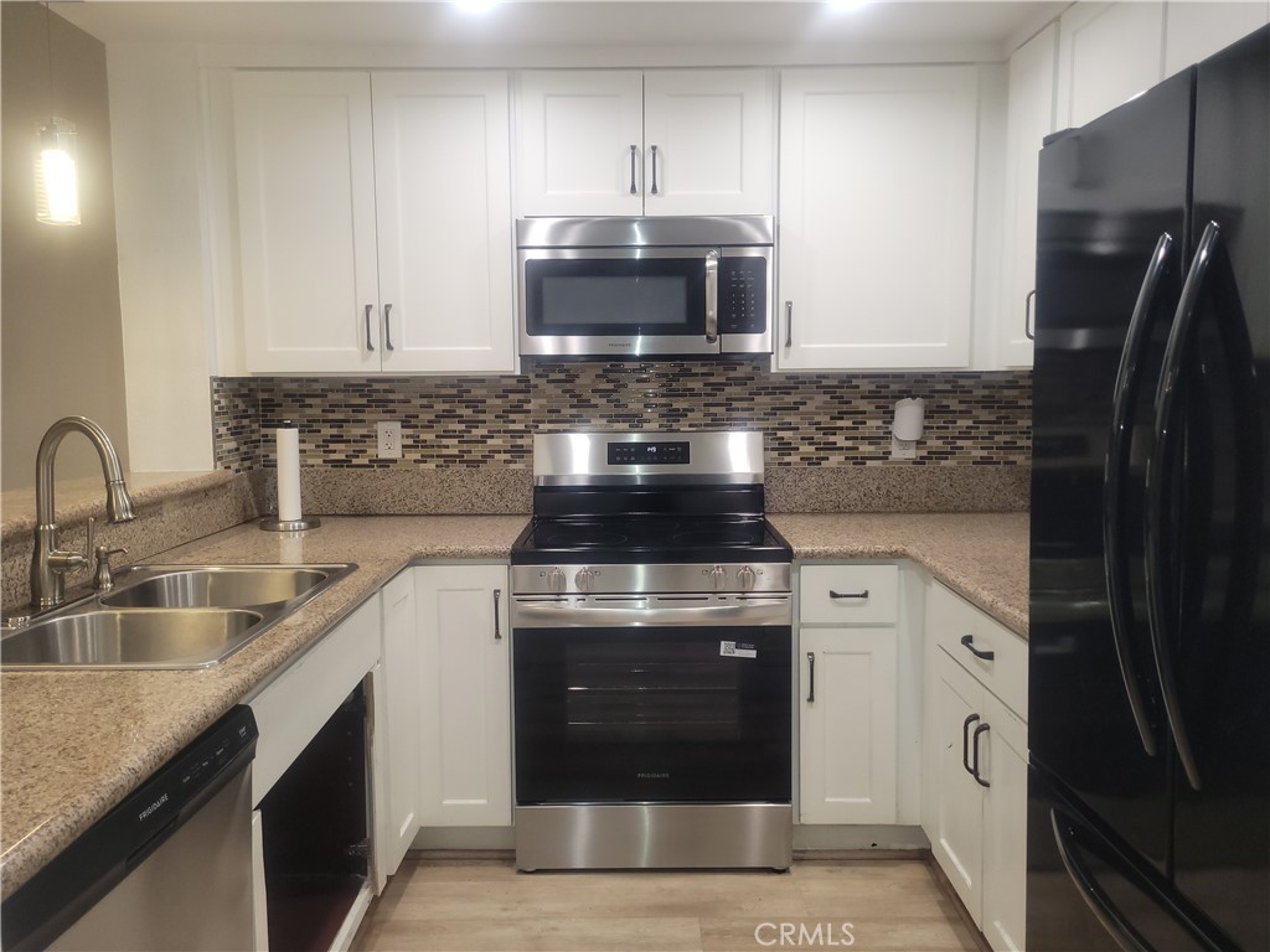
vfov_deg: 53.1
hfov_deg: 67.3
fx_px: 954
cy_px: 476
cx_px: 635
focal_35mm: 26
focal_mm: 5.4
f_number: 1.8
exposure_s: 1/60
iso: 80
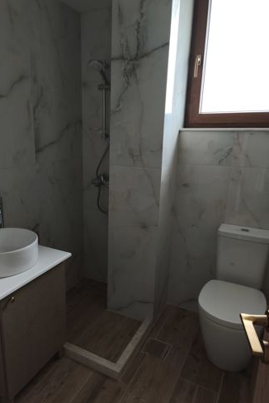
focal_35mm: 26
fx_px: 291
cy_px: 207
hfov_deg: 49.2
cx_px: 107
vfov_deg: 69.4
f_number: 1.7
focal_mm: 5.35
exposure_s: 1/50
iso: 320
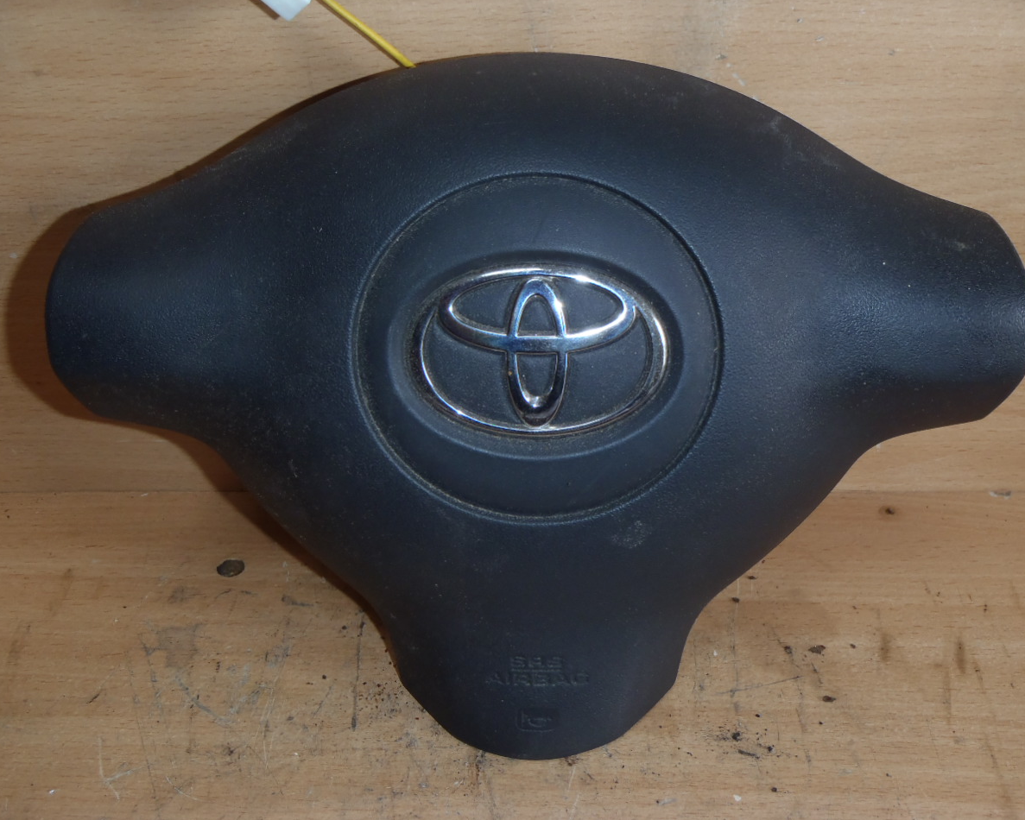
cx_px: 535
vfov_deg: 37.3
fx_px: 1214
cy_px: 410
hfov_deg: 45.8
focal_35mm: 40
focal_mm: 6.83
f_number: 4.6
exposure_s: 1/40
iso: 100
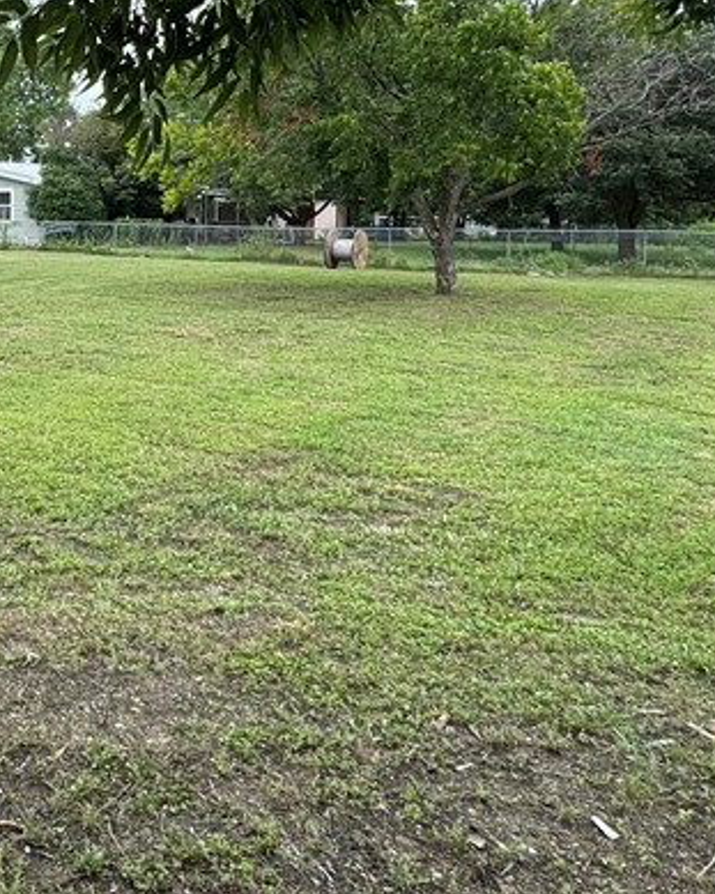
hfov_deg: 36.4
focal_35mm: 36
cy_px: 271
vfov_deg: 49.1
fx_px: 953
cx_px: -23
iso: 40
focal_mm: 2.22
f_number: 2.2
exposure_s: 1/361
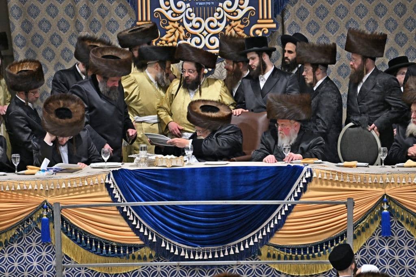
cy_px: 138
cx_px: 208
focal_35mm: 300
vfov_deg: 4.6
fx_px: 3467
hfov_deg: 6.9
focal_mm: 200
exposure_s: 1/250
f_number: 2.8
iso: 500
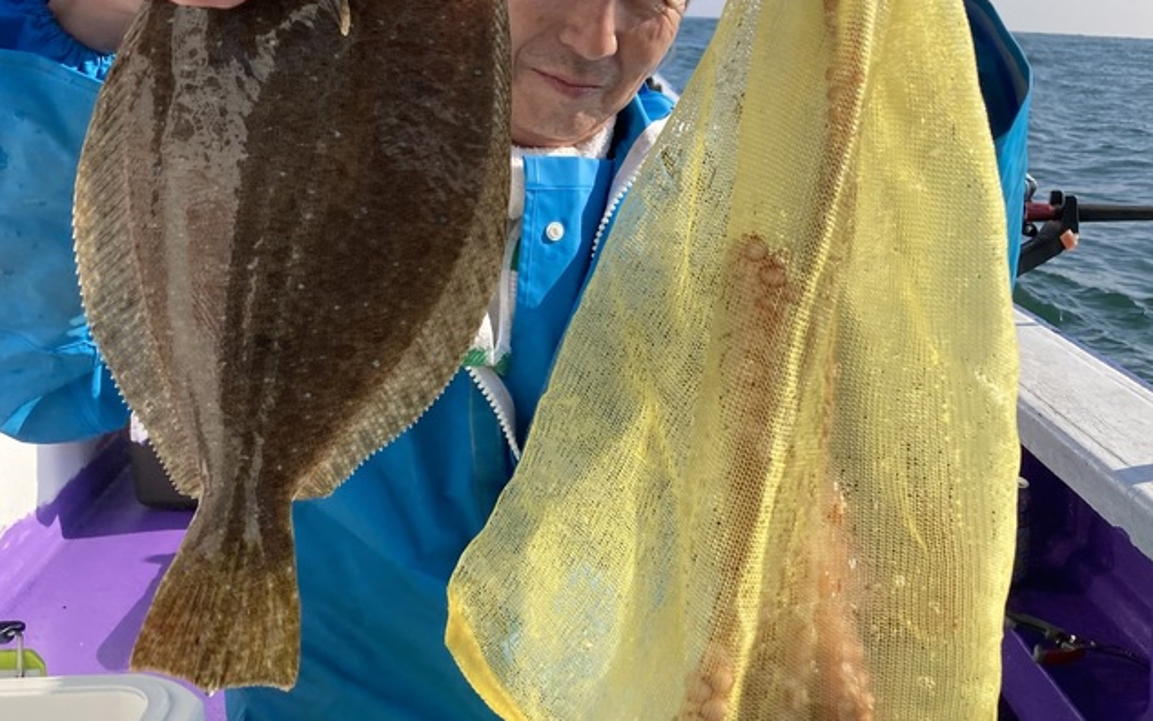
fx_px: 1257
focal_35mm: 40
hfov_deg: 49.3
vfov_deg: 31.9
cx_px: 572
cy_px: 284
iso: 20
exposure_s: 1/1499
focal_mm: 3.99
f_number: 1.8
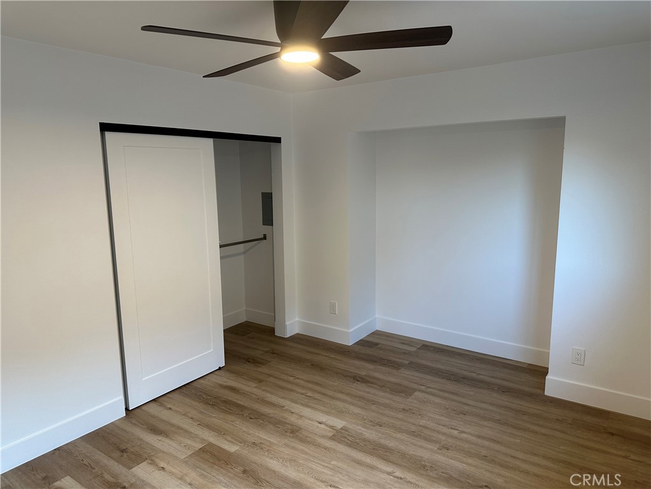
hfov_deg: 71.6
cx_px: 326
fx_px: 451
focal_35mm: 24
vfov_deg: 56.8
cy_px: 244
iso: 125
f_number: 1.78
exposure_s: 1/60
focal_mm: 6.86
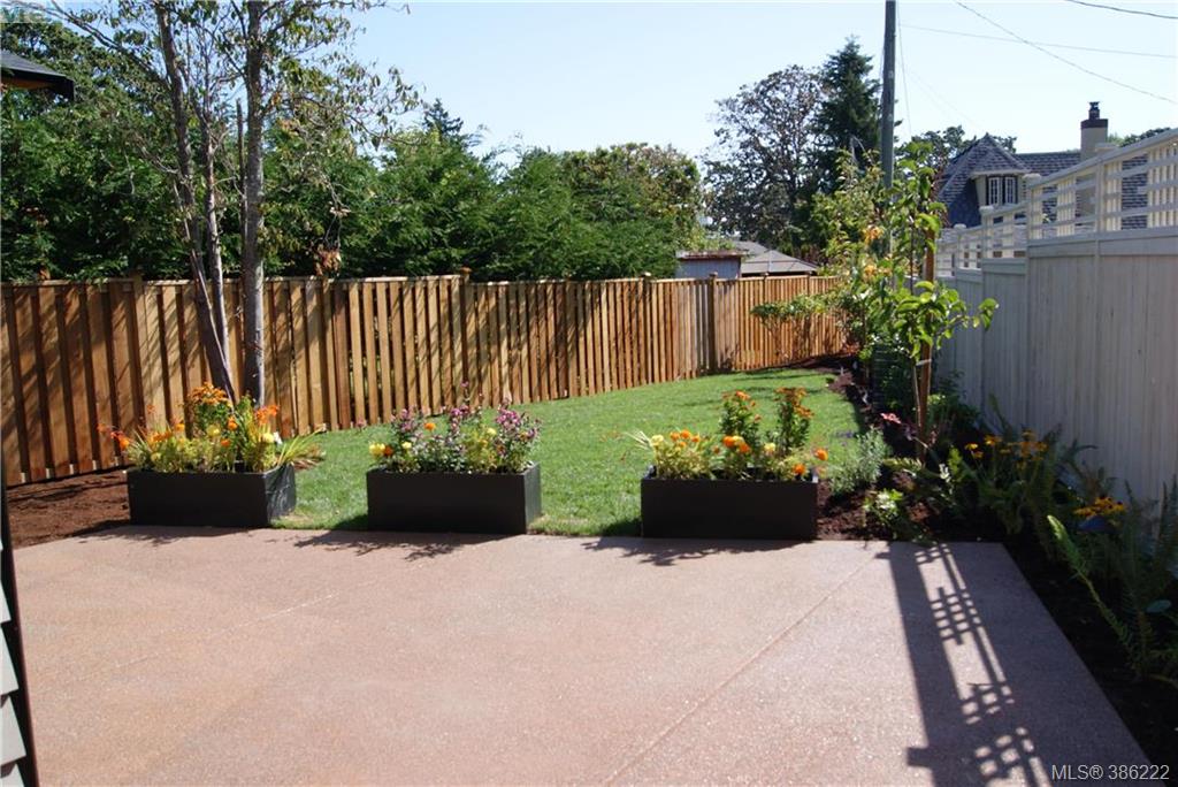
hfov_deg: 61.9
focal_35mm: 30
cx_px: 589
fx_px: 982
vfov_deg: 43.7
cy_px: 394
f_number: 10
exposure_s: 1/100
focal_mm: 20
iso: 100
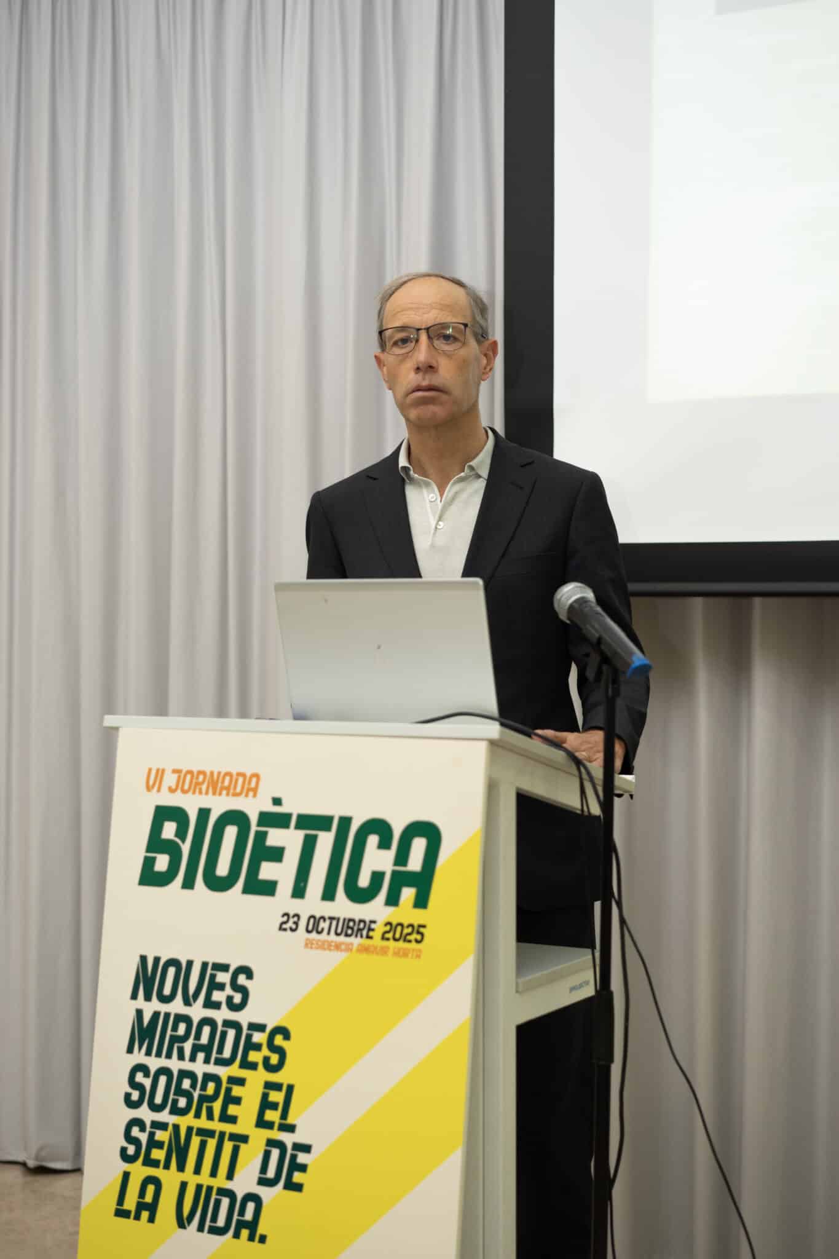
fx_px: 1923
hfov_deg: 24.6
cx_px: 420
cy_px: 630
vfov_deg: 36.2
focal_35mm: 55
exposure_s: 1/160
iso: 400
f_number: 2.8
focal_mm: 55
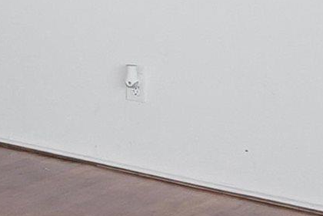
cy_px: -125
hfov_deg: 12.5
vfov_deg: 11.2
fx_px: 1050
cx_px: -514
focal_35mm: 117
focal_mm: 16
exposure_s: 1/15
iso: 200
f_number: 5
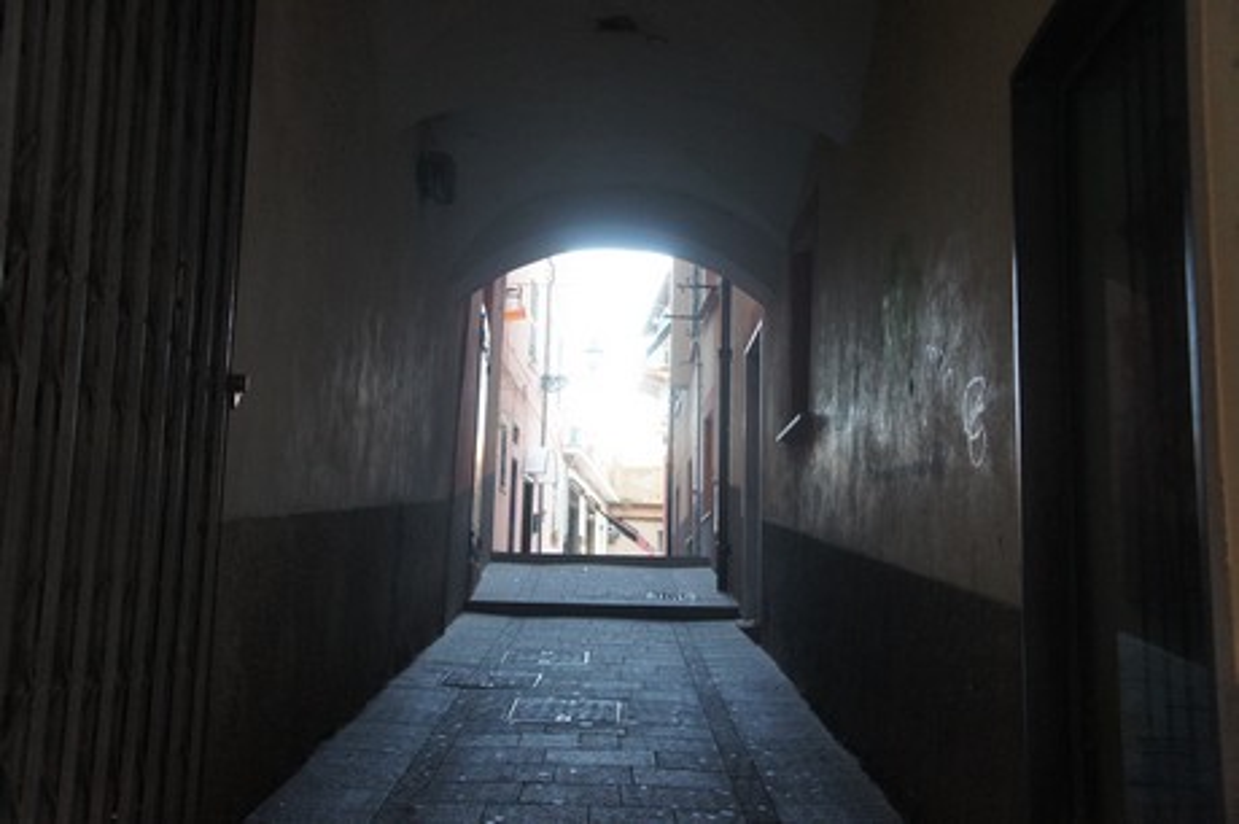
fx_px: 1290
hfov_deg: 51.3
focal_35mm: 38
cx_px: 620
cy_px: 412
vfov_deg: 35.4
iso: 1600
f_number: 4
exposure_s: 1/100
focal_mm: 25
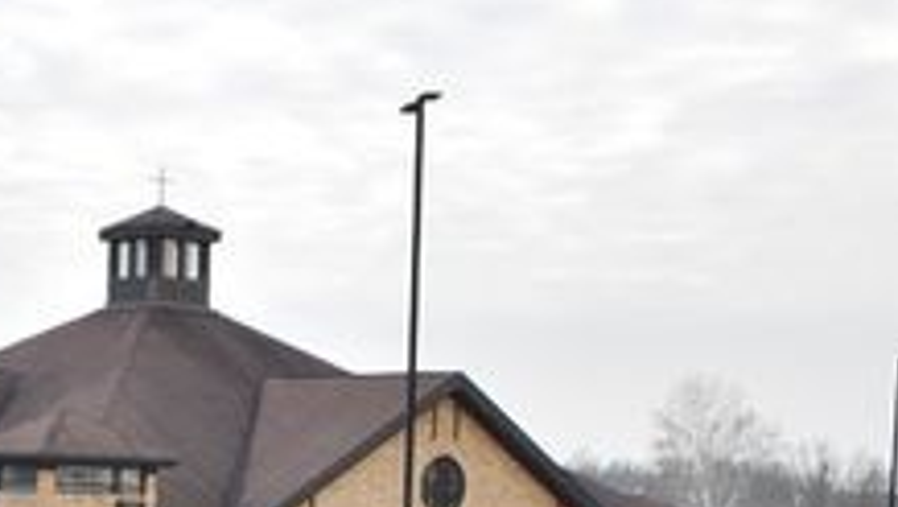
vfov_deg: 13.9
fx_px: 1978
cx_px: 70
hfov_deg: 24.7
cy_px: 719
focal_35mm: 83
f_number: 4.5
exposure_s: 1/250
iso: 400
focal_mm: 18
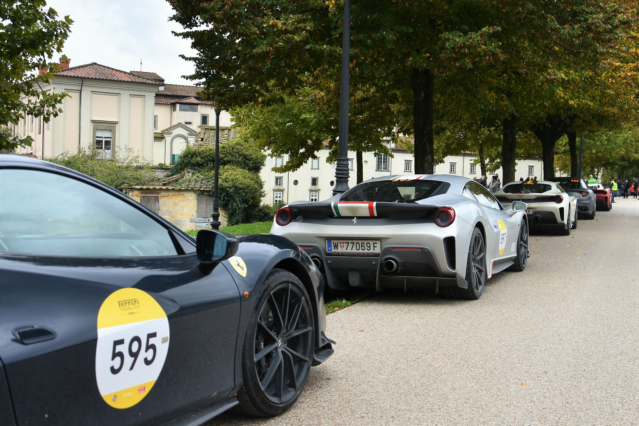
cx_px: 320
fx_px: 666
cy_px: 213
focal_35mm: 38
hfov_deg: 51.3
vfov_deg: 35.5
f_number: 4
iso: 125
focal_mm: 25
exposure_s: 1/200
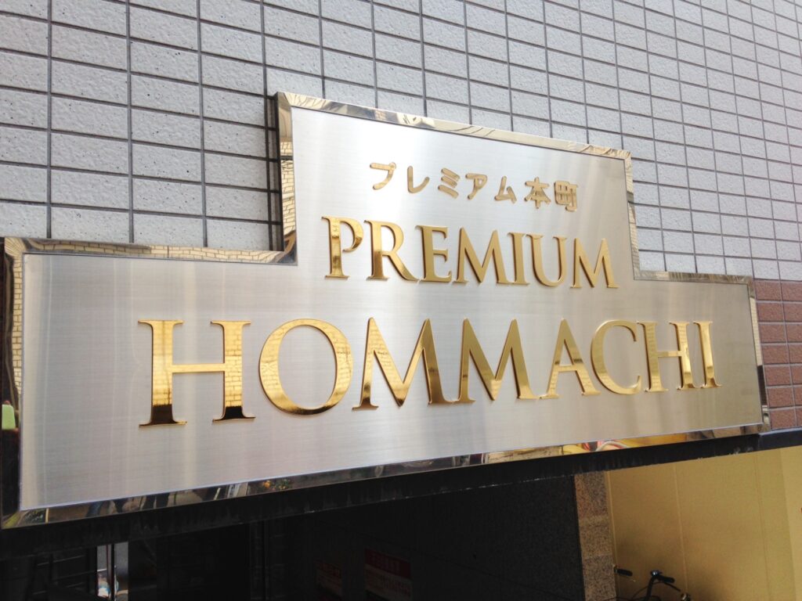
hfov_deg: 55.4
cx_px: 401
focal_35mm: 33
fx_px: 765
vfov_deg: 42.9
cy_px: 300
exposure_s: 1/150
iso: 50
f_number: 2.4
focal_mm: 4.12
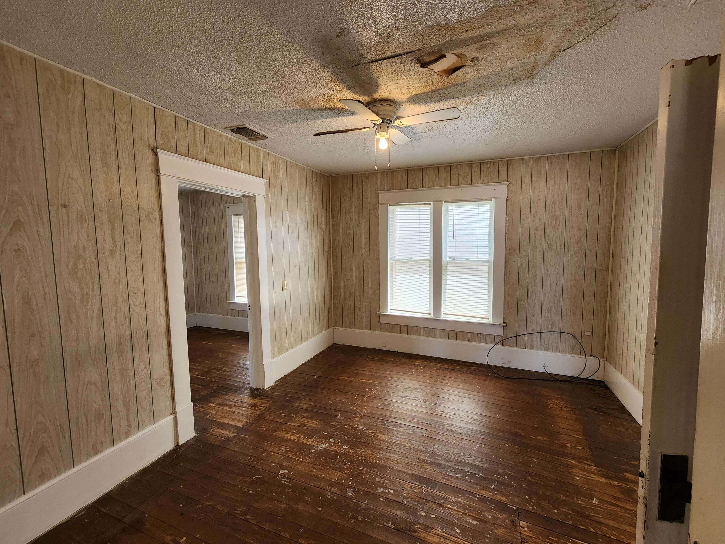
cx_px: 362
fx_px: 272
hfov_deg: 106.2
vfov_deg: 89.9
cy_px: 272
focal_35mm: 13
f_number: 2.2
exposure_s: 1/60
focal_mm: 2.2
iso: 200
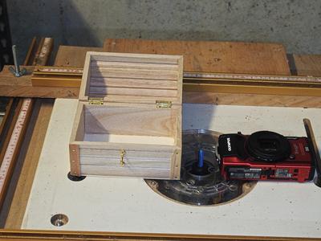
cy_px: 120
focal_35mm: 62
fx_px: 575
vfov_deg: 23.7
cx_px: 160
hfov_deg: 31.2
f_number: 2.8
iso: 400
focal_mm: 13.2
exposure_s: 1/60
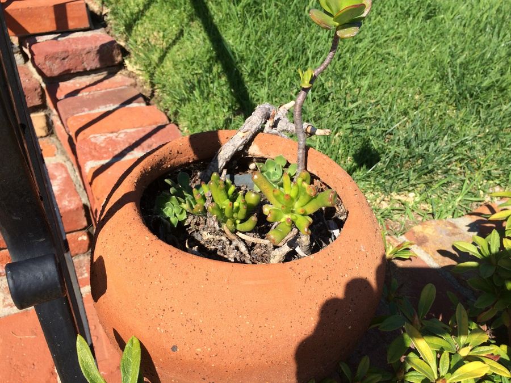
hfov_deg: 60.0
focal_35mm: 30
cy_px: 192
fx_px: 443
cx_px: 256
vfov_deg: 46.8
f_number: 2.2
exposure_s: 1/1580
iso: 32
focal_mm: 4.12
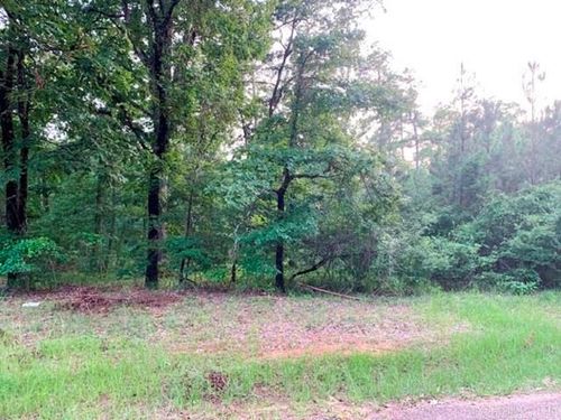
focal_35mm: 26
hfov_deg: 67.3
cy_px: 210
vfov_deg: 53.1
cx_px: 280
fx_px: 421
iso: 125
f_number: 1.8
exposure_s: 1/60
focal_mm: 4.25
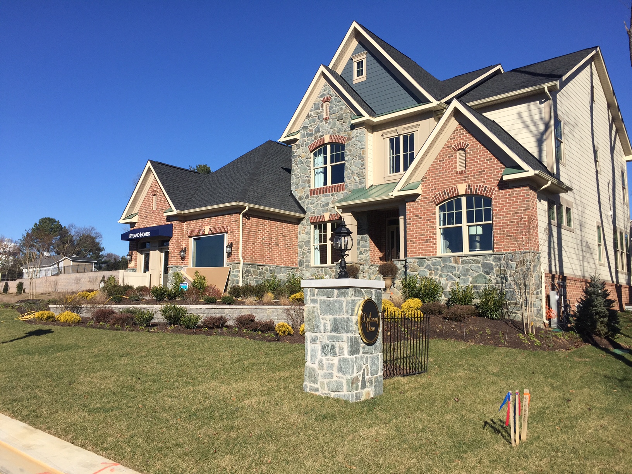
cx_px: 316
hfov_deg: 61.7
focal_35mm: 29
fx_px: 529
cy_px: 237
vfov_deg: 48.2
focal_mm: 4.15
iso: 32
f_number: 2.2
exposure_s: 1/2639
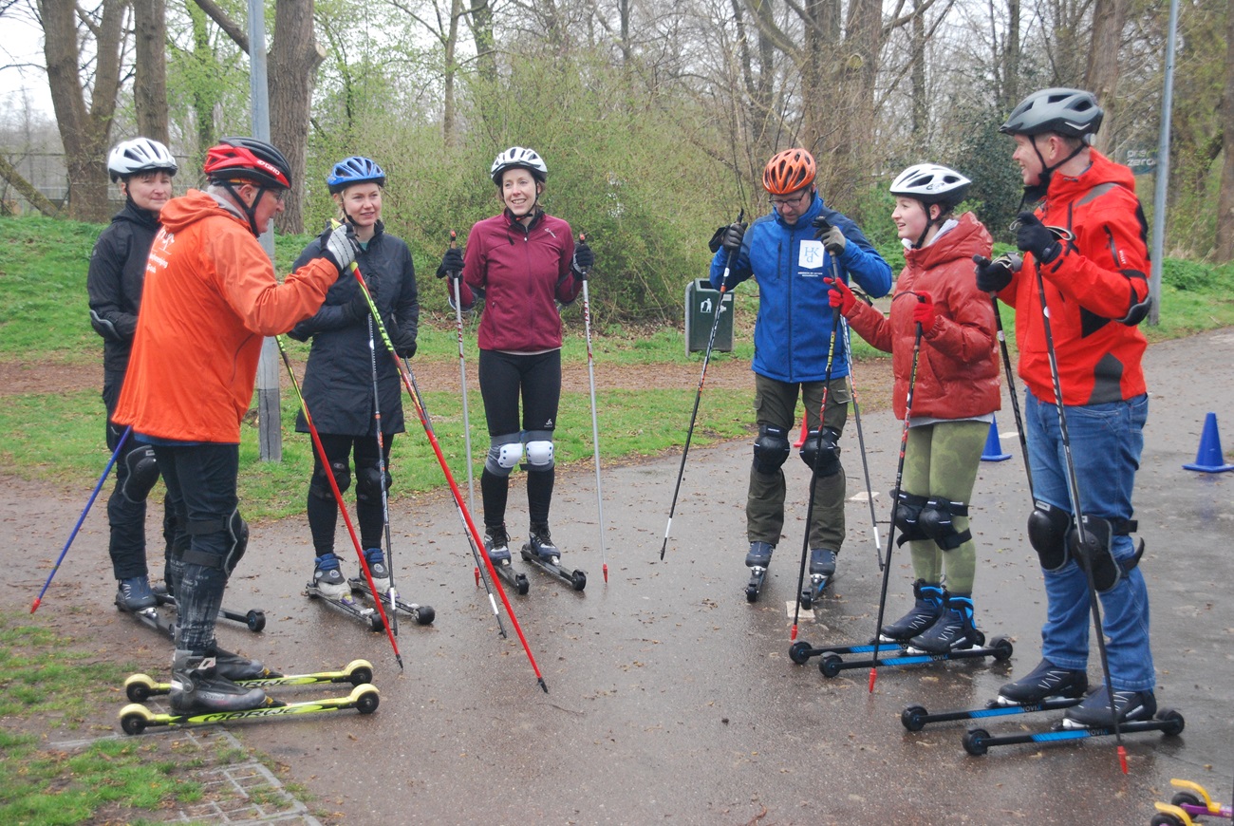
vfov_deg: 22.7
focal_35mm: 60
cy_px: 413
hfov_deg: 33.4
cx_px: 617
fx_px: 2059
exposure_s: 1/500
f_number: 4.8
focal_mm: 40
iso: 720
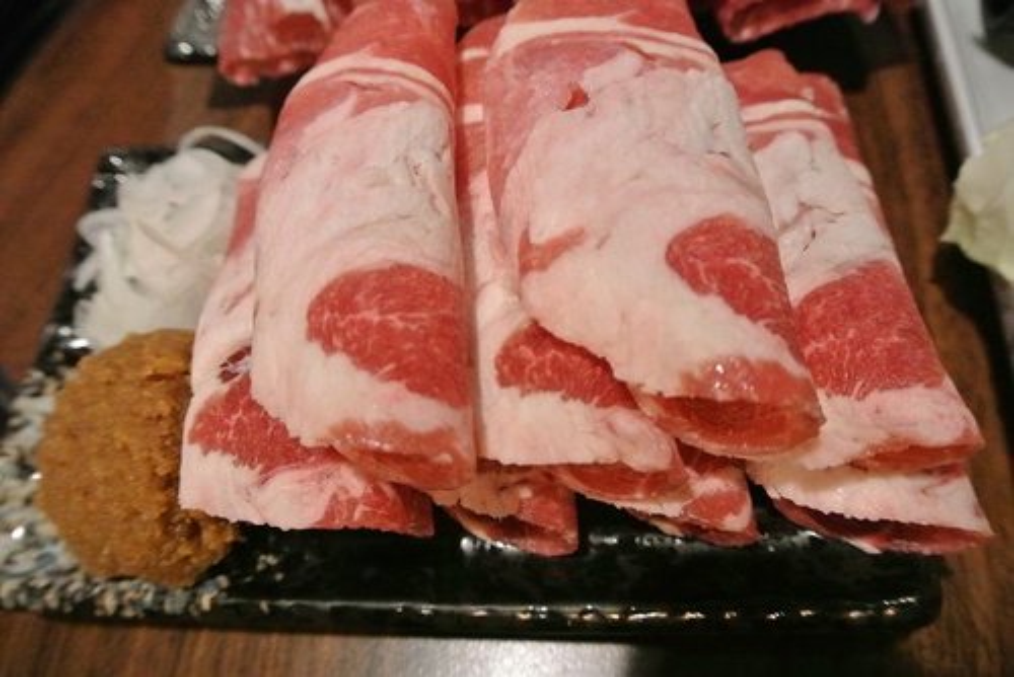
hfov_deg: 67.4
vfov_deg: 48.0
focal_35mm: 27
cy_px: 338
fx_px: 761
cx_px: 507
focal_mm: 10
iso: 3200
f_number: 3.5
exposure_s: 1/60
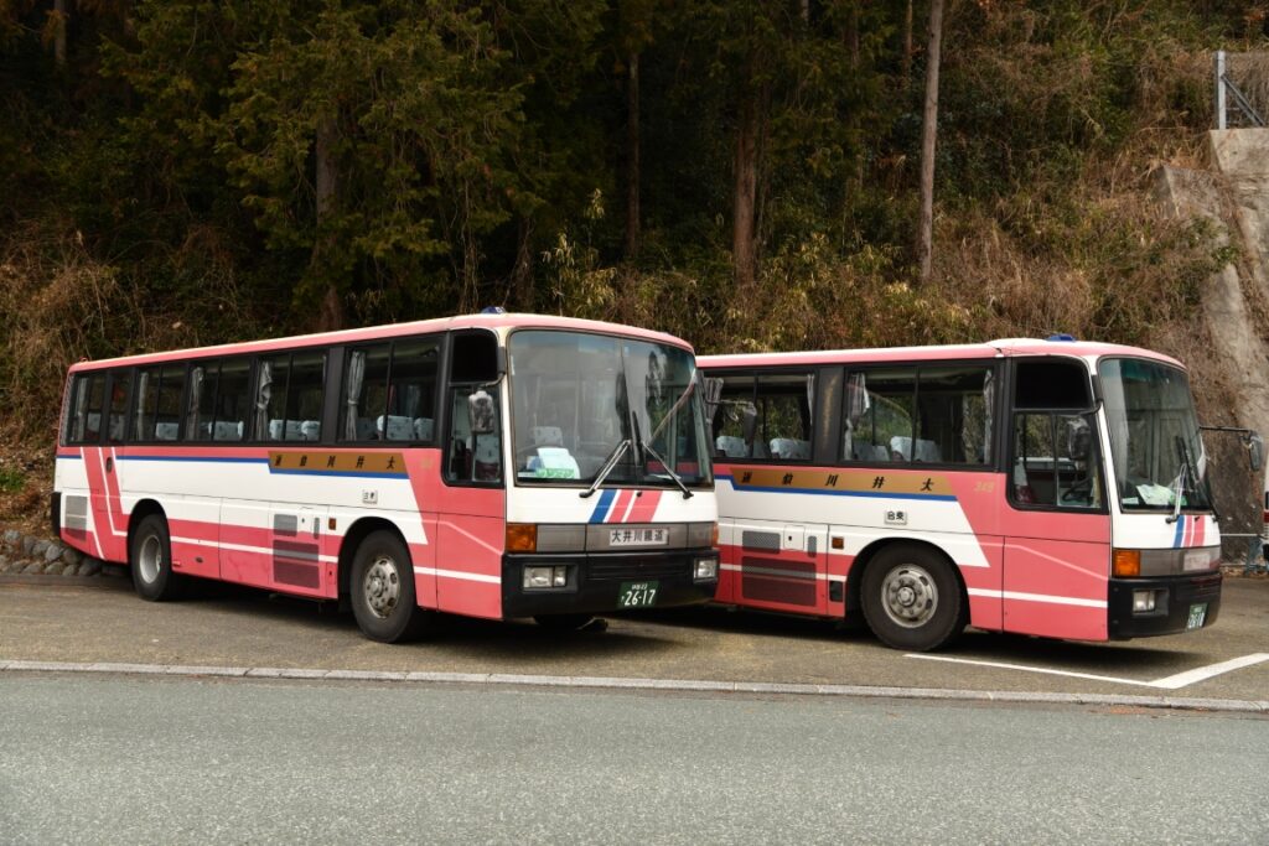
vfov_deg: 37.9
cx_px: 634
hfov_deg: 54.4
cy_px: 423
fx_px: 1234
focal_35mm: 35
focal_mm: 35
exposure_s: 1/160
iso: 400
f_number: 6.3
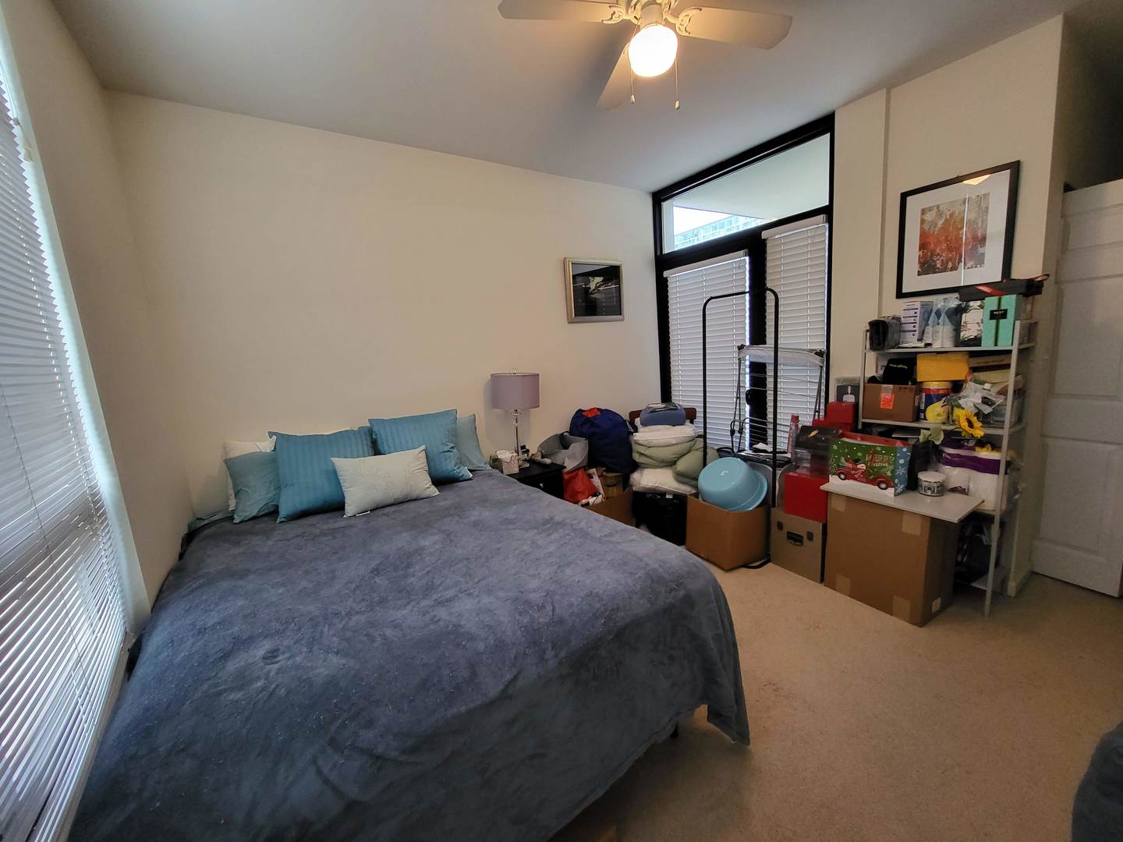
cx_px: 562
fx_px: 422
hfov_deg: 106.2
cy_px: 421
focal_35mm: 13
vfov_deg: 89.9
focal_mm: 1.74
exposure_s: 1/30
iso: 400
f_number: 2.2
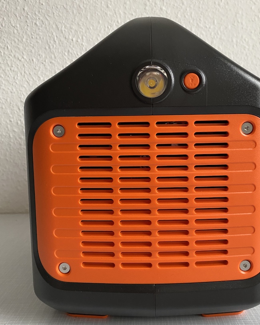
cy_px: 167
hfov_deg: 45.7
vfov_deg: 55.6
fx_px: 308
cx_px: 147
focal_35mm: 32
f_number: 1.8
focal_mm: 4.25
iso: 250
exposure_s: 1/60
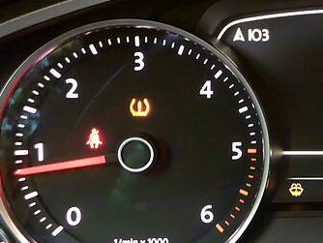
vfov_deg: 22.0
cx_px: 386
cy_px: 131
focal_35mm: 67
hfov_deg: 25.9
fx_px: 626
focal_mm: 4
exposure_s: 1/4
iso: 100
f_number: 1.8
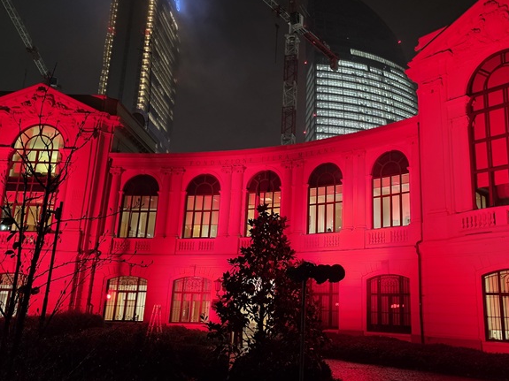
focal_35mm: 32
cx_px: 308
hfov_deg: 56.3
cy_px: 184
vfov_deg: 44.1
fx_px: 470
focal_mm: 6.3
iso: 500
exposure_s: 1/100
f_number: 1.7
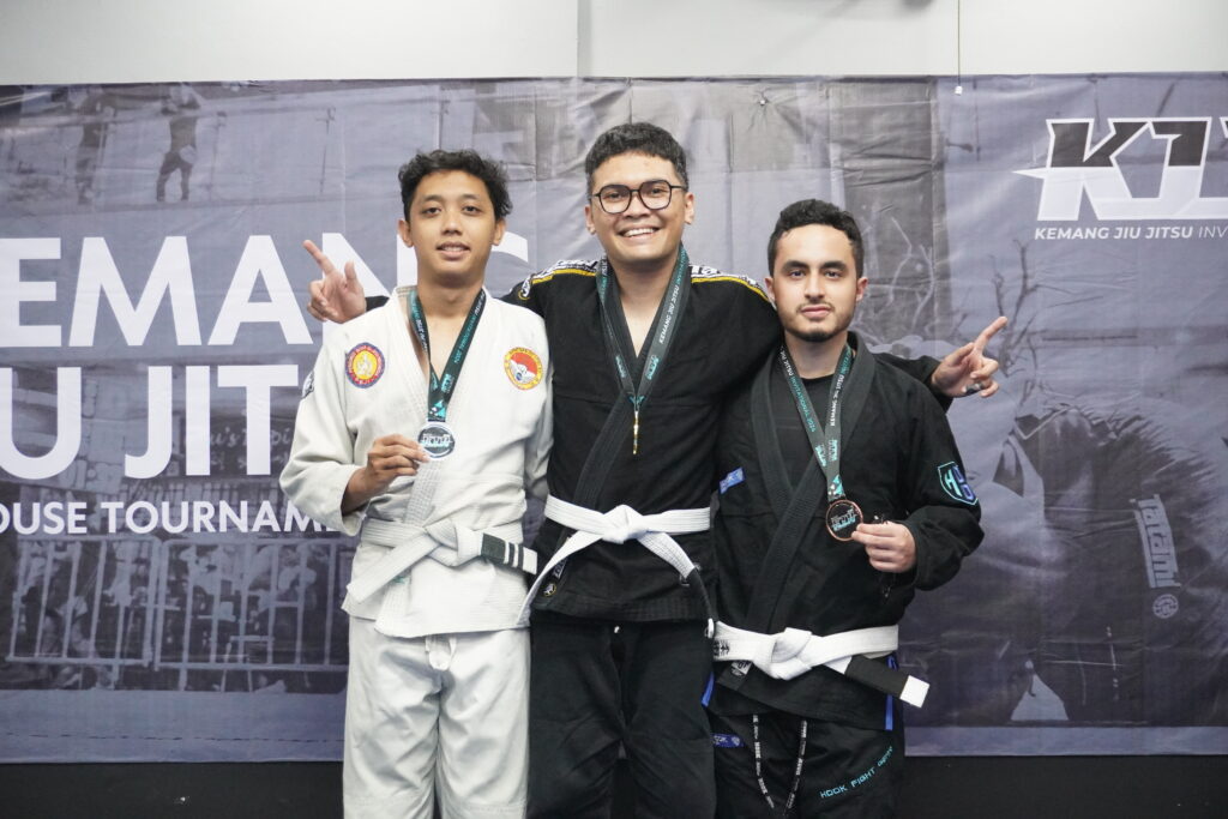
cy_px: 410
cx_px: 614
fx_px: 1893
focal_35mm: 56
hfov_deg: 35.9
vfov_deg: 24.4
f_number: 5.6
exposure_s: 1/200
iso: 6400
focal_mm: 37
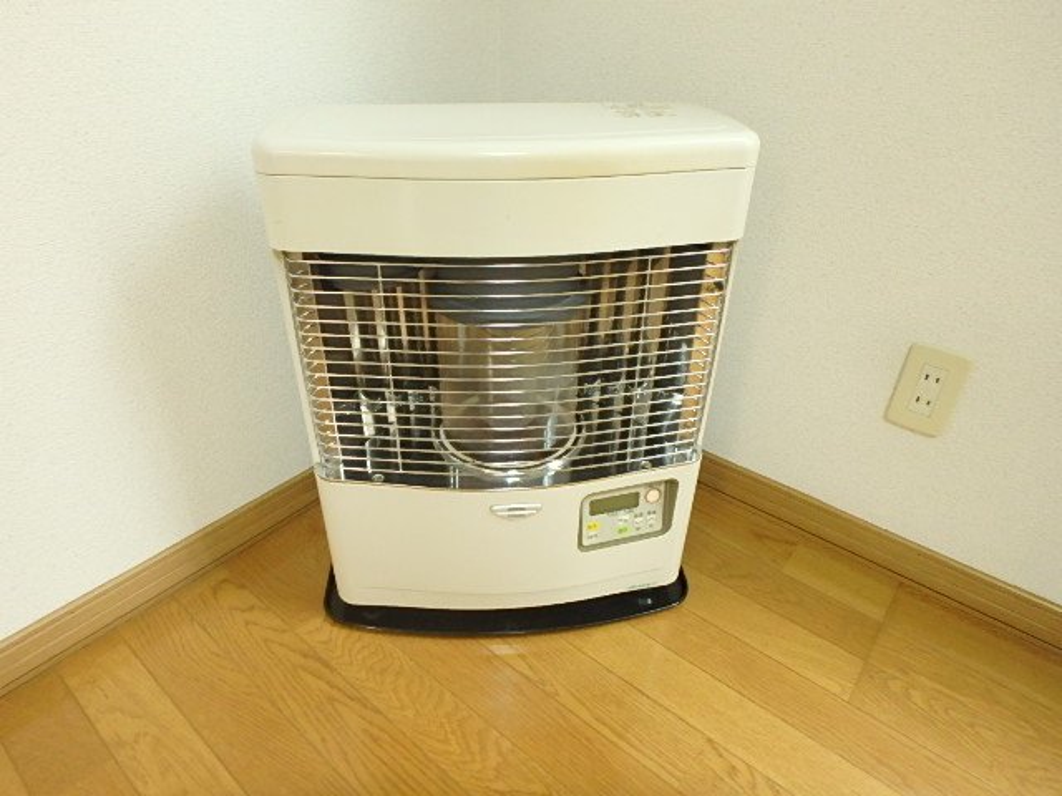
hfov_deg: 79.0
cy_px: 398
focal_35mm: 21
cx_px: 531
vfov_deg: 63.4
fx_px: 644
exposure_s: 1/30
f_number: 3.5
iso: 500
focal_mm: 3.7
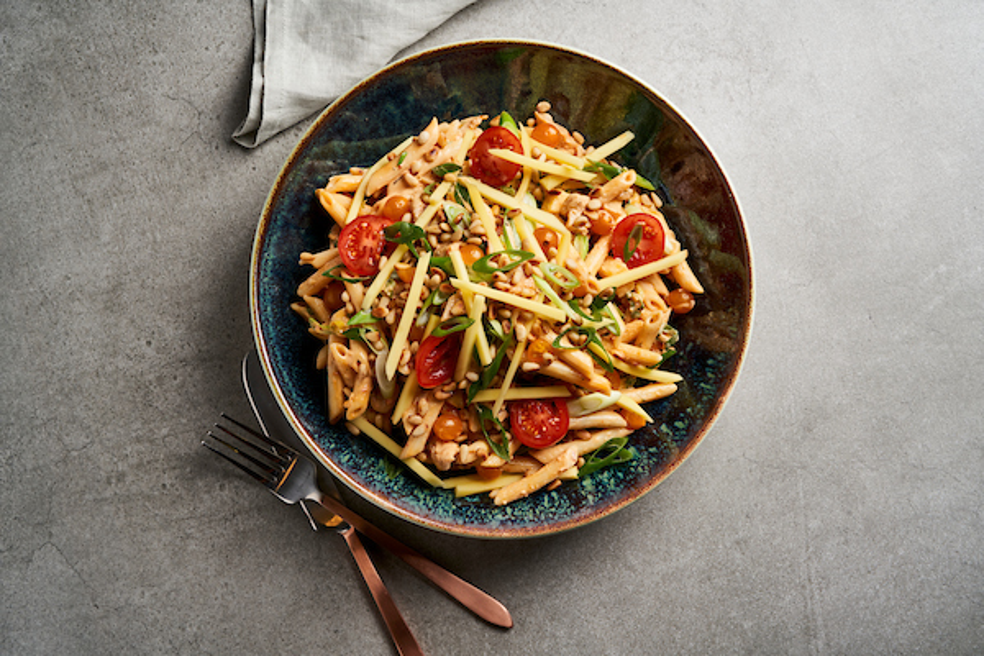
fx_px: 1367
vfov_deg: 27.0
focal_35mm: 50
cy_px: 328
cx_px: 492
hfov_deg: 39.6
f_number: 11
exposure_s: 1/125
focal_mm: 50
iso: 100
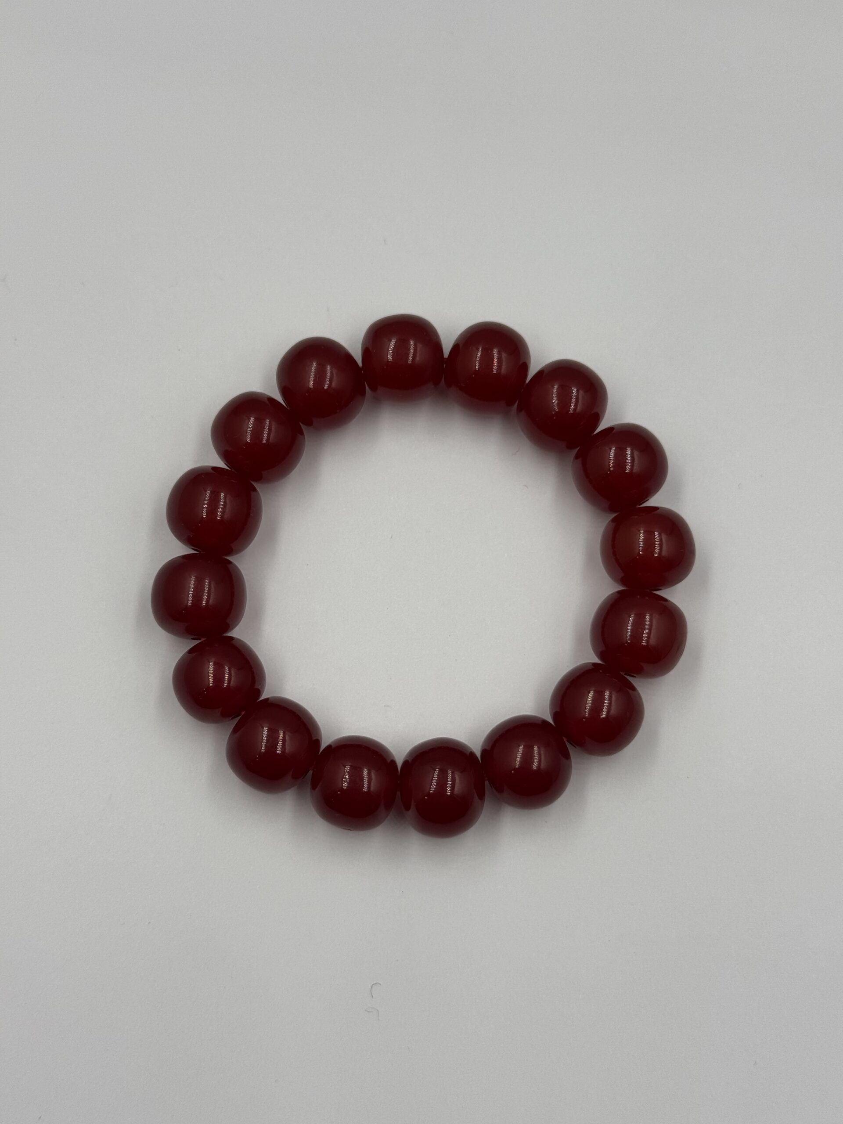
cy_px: 562
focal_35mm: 48
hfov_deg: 30.3
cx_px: 422
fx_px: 1559
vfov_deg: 39.7
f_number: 1.78
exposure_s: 1/1377
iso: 64
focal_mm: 6.76
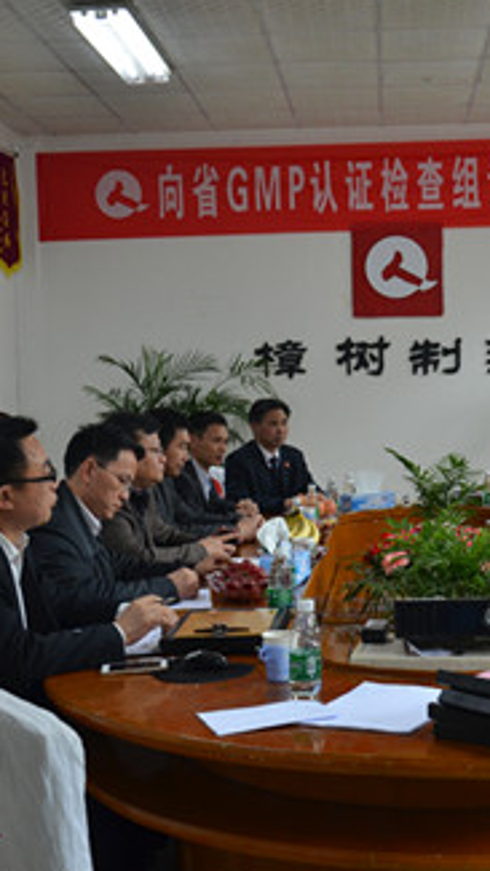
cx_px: 340
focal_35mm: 53
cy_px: 431
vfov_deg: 39.2
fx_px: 1223
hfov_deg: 22.5
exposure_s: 1/60
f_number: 4
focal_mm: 22
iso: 500
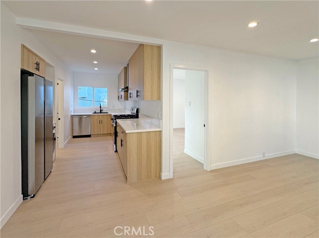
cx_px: 160
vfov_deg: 85.6
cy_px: 119
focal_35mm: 14
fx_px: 129
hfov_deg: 102.1
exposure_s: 1/120
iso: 80
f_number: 2.2
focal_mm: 2.22
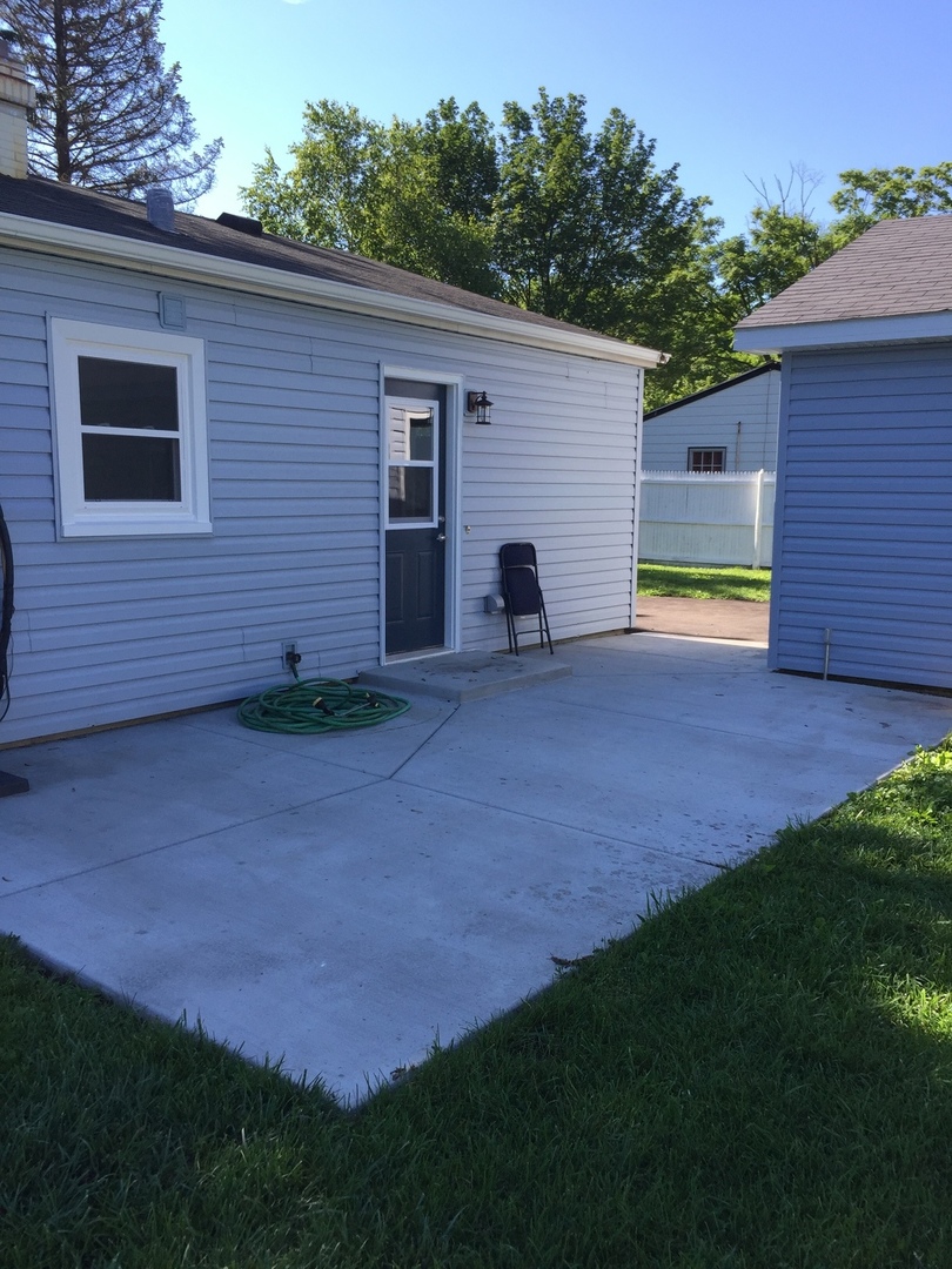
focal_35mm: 29
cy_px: 634
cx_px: 476
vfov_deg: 61.7
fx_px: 1063
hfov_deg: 48.2
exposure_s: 1/746
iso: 32
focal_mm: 4.15
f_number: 2.2
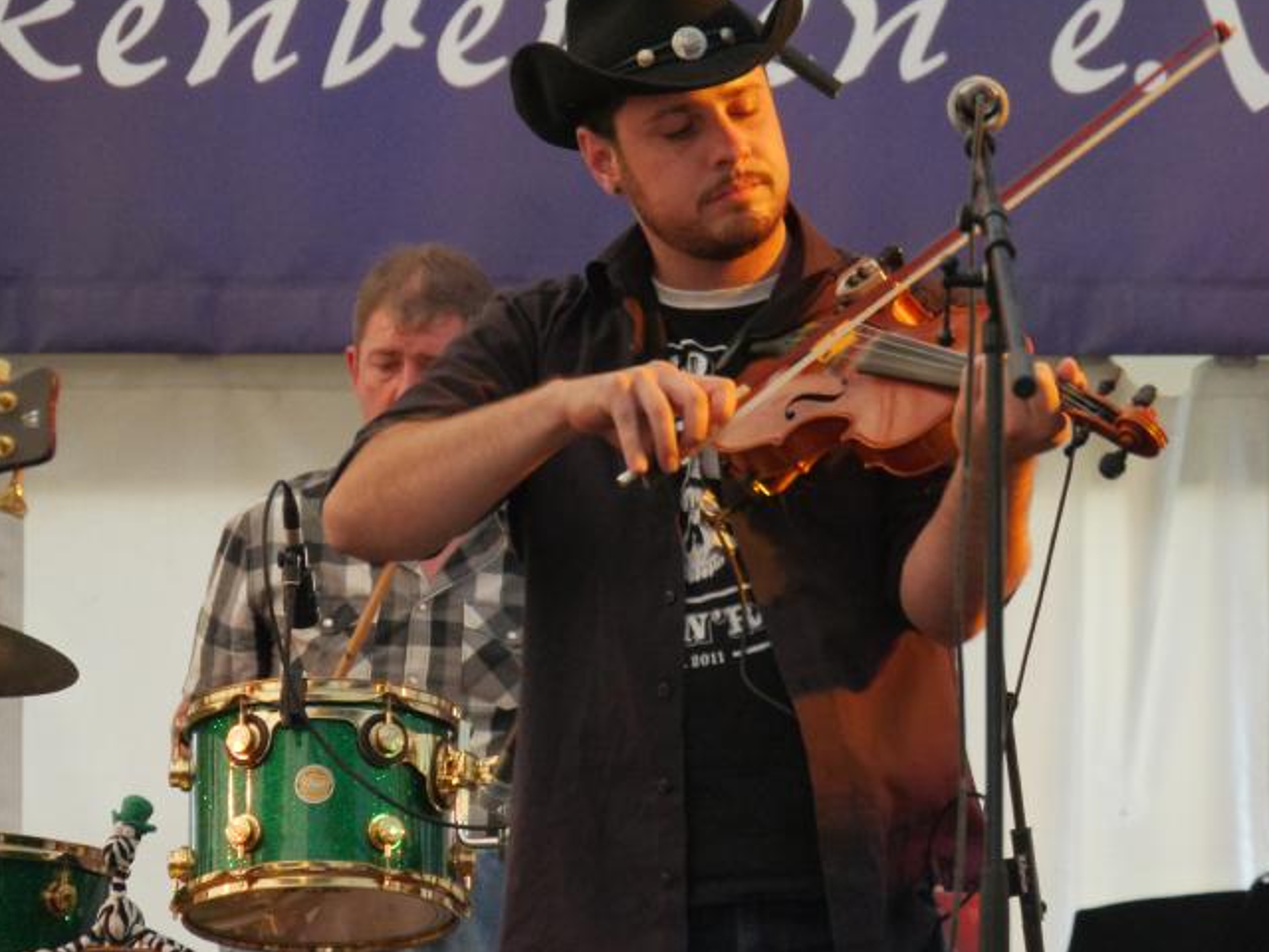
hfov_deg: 6.6
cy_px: 409
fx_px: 10998
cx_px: 722
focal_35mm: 300
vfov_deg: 5.0
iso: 2500
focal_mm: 120
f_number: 5.8
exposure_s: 1/250
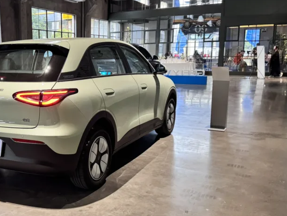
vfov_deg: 36.0
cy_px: 110
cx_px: 65
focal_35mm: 40
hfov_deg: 44.8
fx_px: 332
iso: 400
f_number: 1.78
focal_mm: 6.76
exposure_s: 1/60
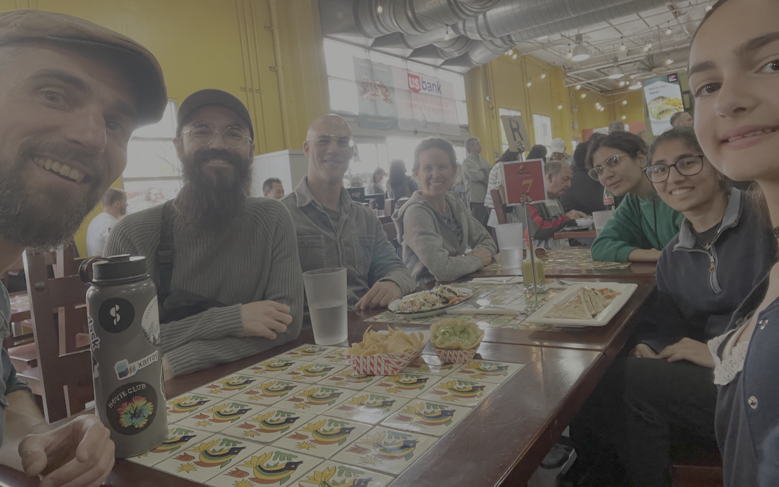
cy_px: 201
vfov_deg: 49.0
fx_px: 531
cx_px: 390
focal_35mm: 25
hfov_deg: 72.5
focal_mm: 2.71
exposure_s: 1/40
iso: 250
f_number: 2.2
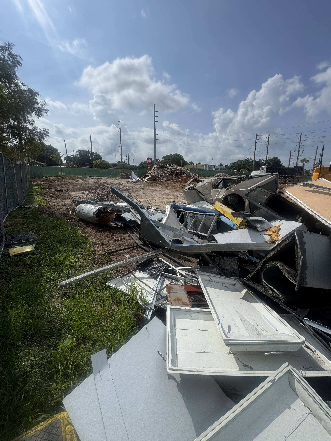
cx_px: 175
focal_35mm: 15
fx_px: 191
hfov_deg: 81.7
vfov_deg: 98.1
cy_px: 213
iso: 40
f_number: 2.2
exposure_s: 1/3906
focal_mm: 2.22
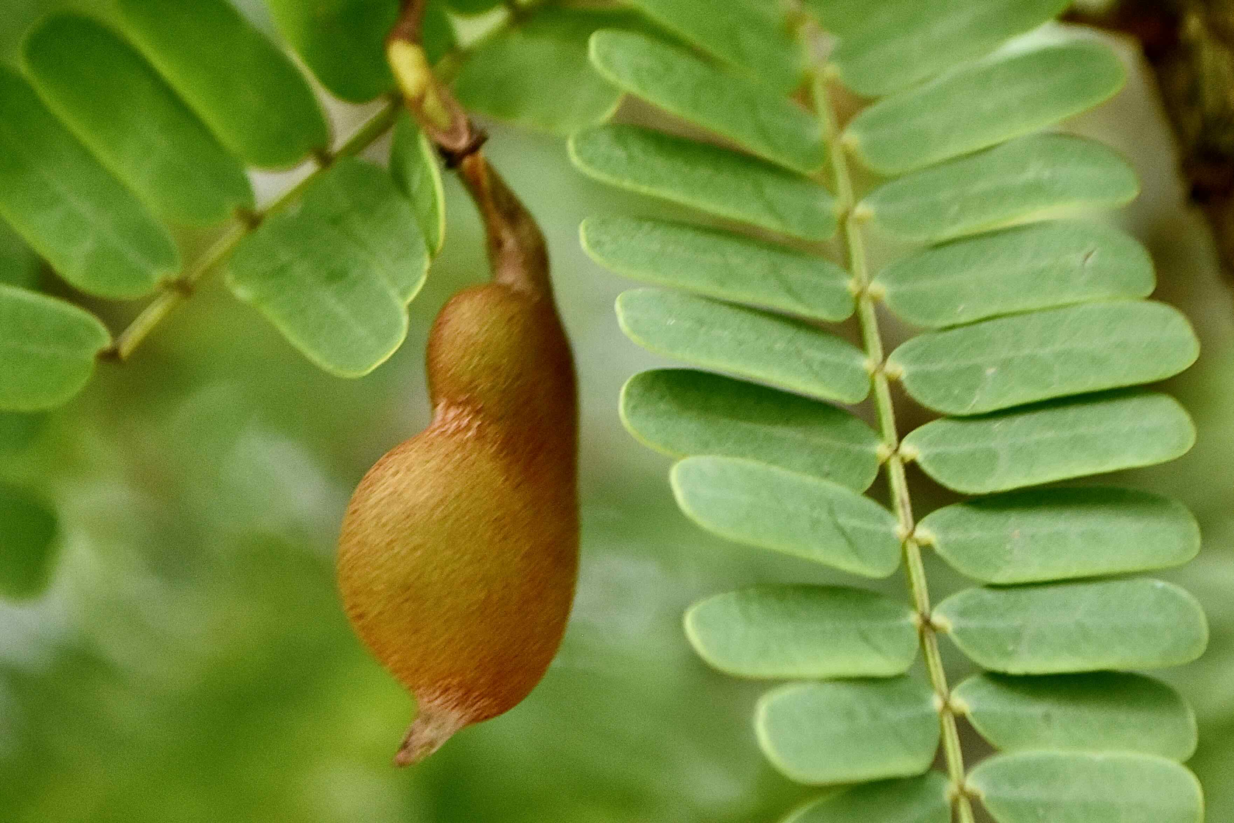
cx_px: 617
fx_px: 2828
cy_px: 412
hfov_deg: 24.6
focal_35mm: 82
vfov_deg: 16.6
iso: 1250
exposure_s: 1/80
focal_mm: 55
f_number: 5.6
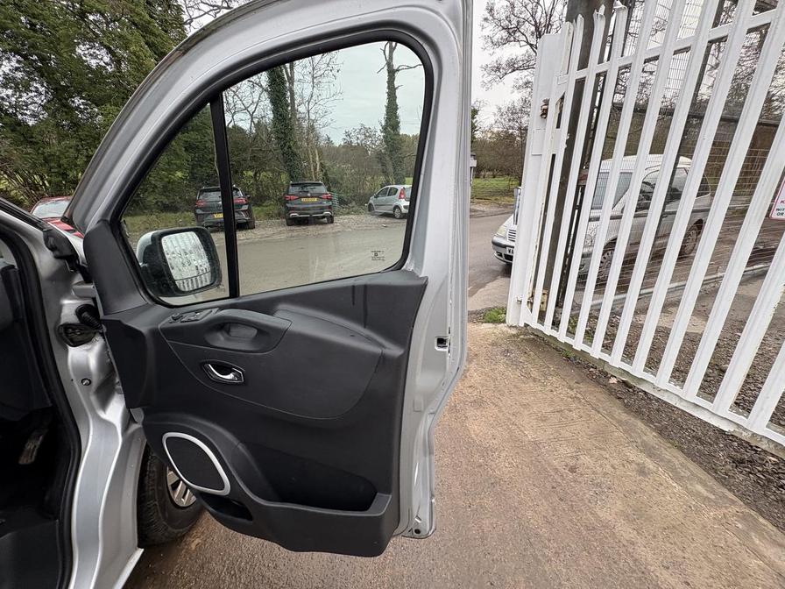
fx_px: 317
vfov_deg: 85.7
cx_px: 392
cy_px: 294
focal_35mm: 14
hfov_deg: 102.1
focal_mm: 2.22
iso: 40
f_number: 2.2
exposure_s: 1/119
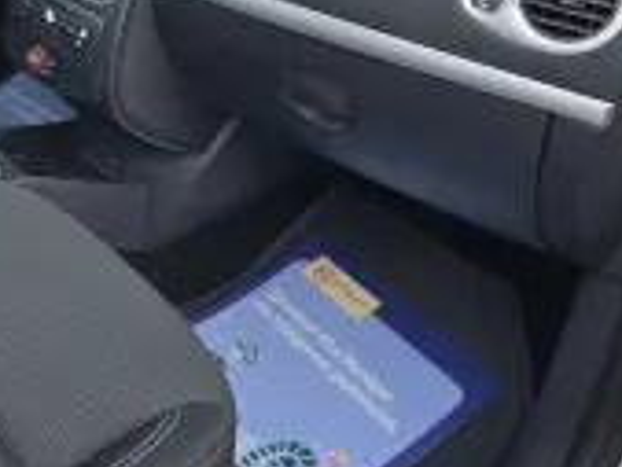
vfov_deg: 28.7
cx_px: 144
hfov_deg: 37.8
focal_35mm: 49
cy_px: 63
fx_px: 881
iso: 40
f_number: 1.7
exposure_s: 1/180
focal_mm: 6.25
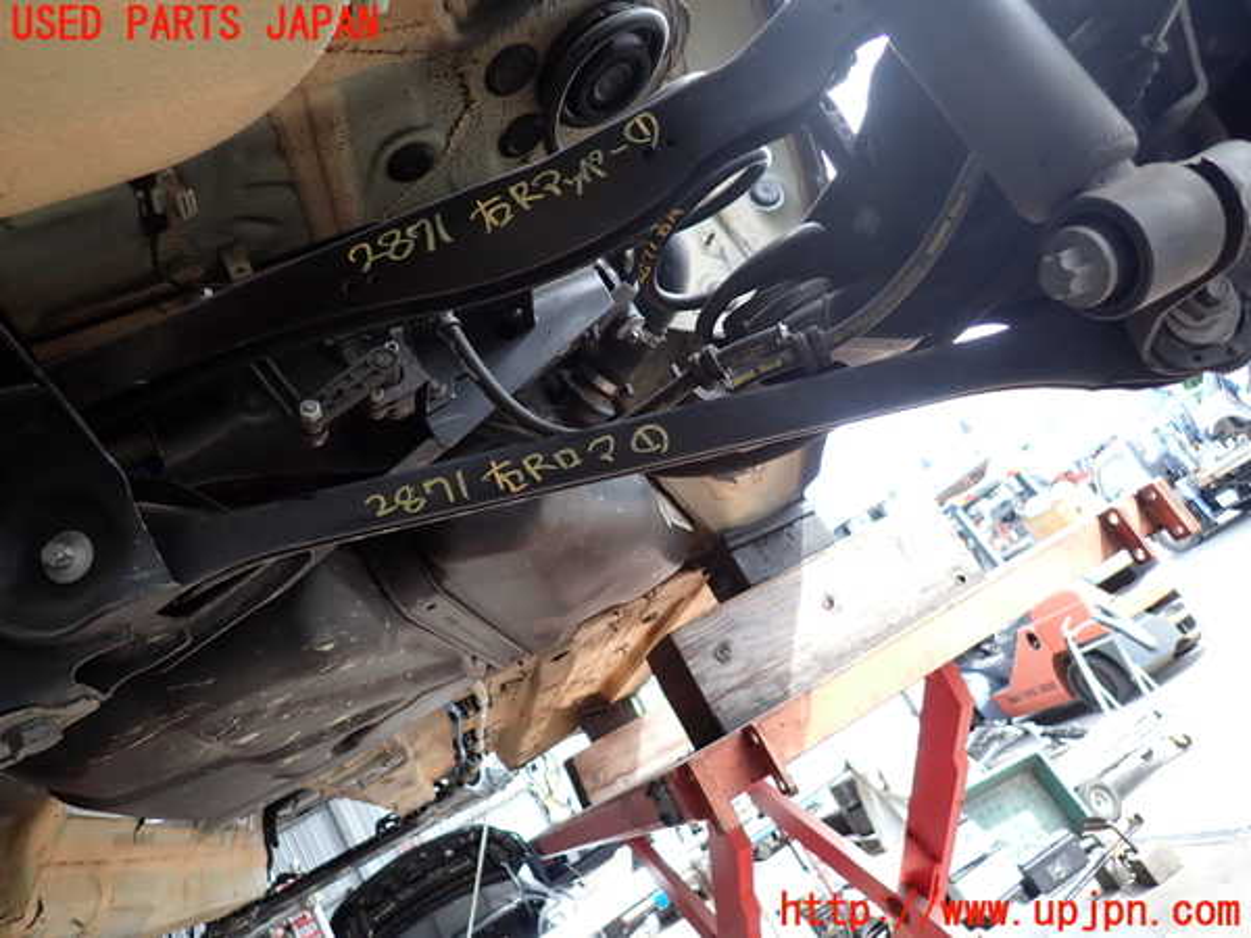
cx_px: 626
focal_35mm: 25
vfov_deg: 54.9
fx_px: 903
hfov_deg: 69.4
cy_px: 469
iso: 100
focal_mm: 4.5
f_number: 2
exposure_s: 1/160
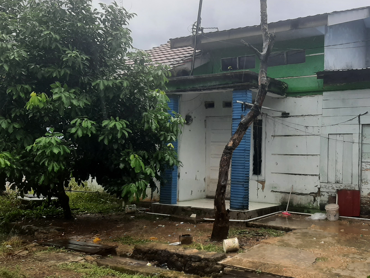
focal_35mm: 39
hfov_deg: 47.1
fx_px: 417
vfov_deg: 36.7
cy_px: 159
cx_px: 247
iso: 40
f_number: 1.7
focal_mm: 3.93
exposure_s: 1/235
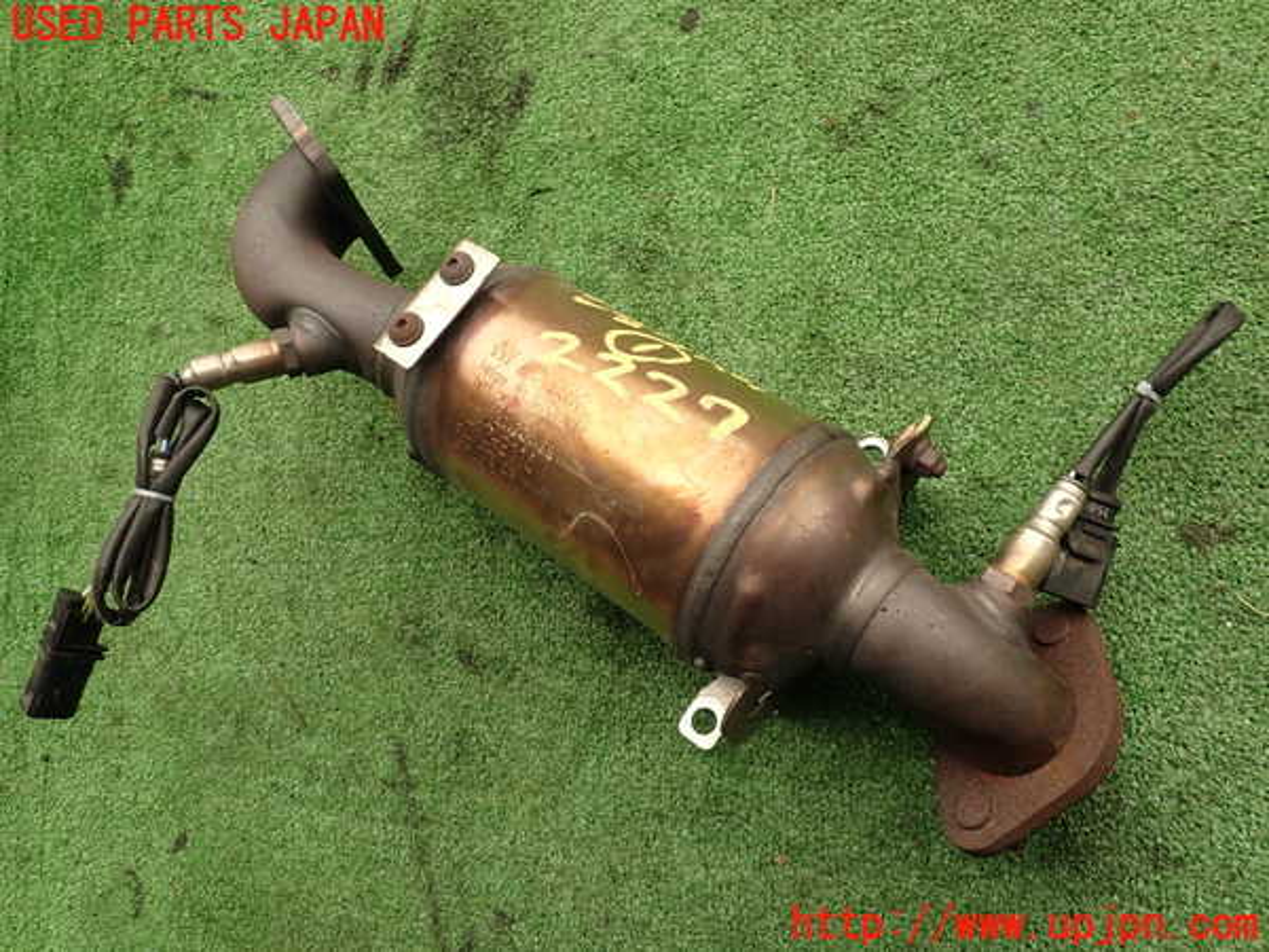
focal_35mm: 25
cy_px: 476
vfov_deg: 54.9
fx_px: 916
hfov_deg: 69.4
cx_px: 634
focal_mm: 4.5
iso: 100
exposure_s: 1/100
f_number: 2.8
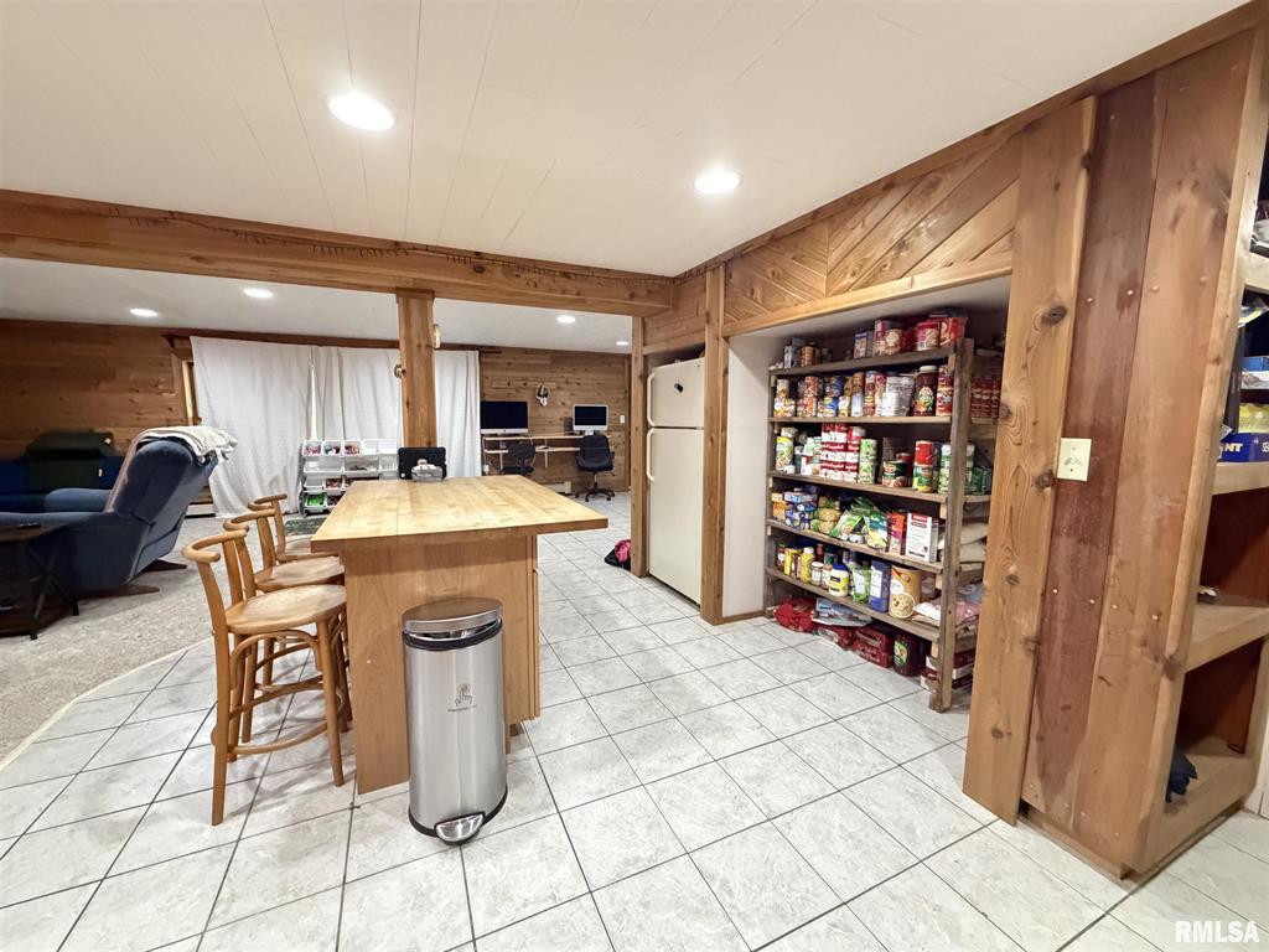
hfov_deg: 102.1
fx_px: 513
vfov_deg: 85.7
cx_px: 634
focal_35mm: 14
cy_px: 476
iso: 1000
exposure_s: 1/40
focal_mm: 2.22
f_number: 2.2
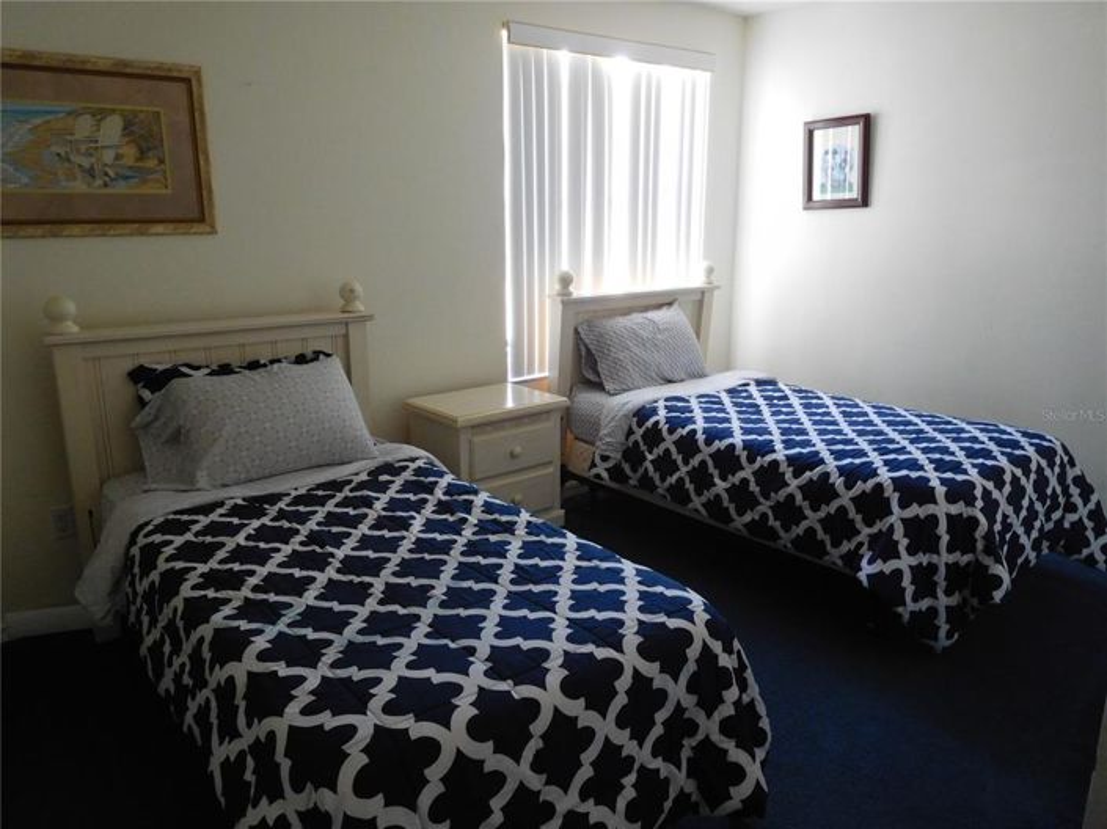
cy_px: 414
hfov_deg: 69.4
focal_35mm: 25
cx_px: 554
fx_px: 799
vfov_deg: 54.8
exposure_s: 1/25
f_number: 3.4
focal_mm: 4.5
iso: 400
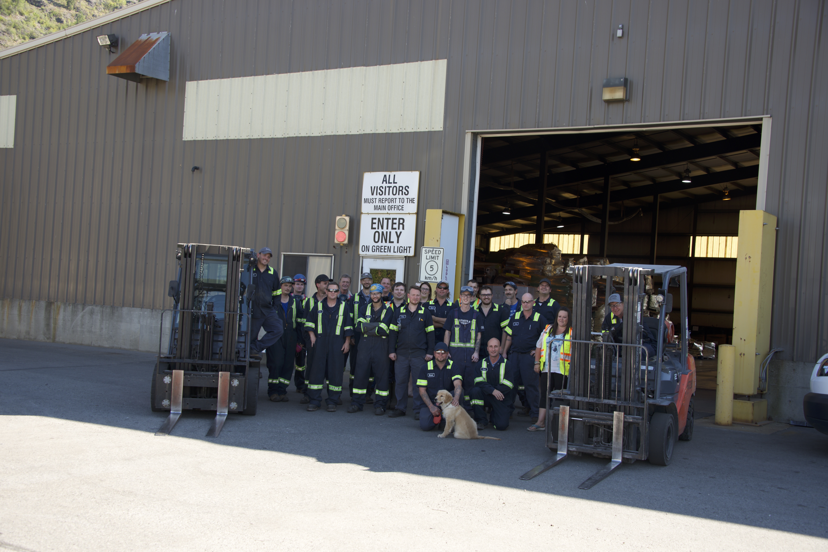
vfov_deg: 30.5
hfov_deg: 44.5
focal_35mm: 44
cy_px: 276
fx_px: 1012
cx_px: 414
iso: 100
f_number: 6.3
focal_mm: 44
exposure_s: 1/80
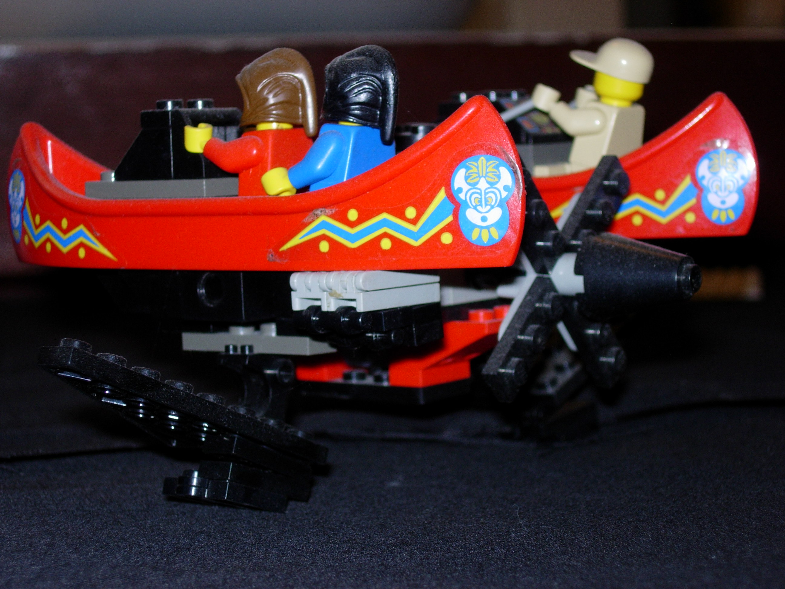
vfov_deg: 16.1
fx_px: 2086
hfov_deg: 21.3
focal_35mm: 92
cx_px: 392
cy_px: 294
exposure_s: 1/64
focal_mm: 19.1
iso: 79
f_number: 4.3
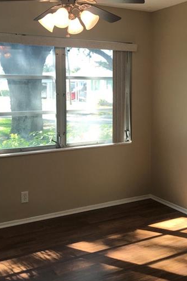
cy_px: 121
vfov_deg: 44.4
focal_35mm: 44
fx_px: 343
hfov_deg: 30.4
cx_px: 117
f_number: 1.8
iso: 25
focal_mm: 3.99
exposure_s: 1/120
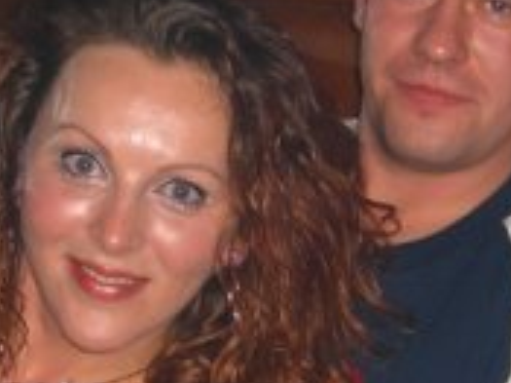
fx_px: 2331
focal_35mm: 158
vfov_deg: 9.4
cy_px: 269
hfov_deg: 12.5
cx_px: 280
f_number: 3.1
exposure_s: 1/60
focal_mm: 9.5
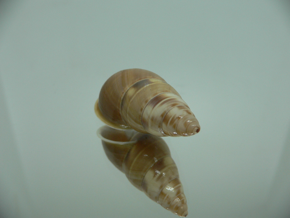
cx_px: 145
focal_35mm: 35
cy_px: 109
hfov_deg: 52.6
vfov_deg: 40.7
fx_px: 293
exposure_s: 1/60
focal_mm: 4.6
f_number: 2.8
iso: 100
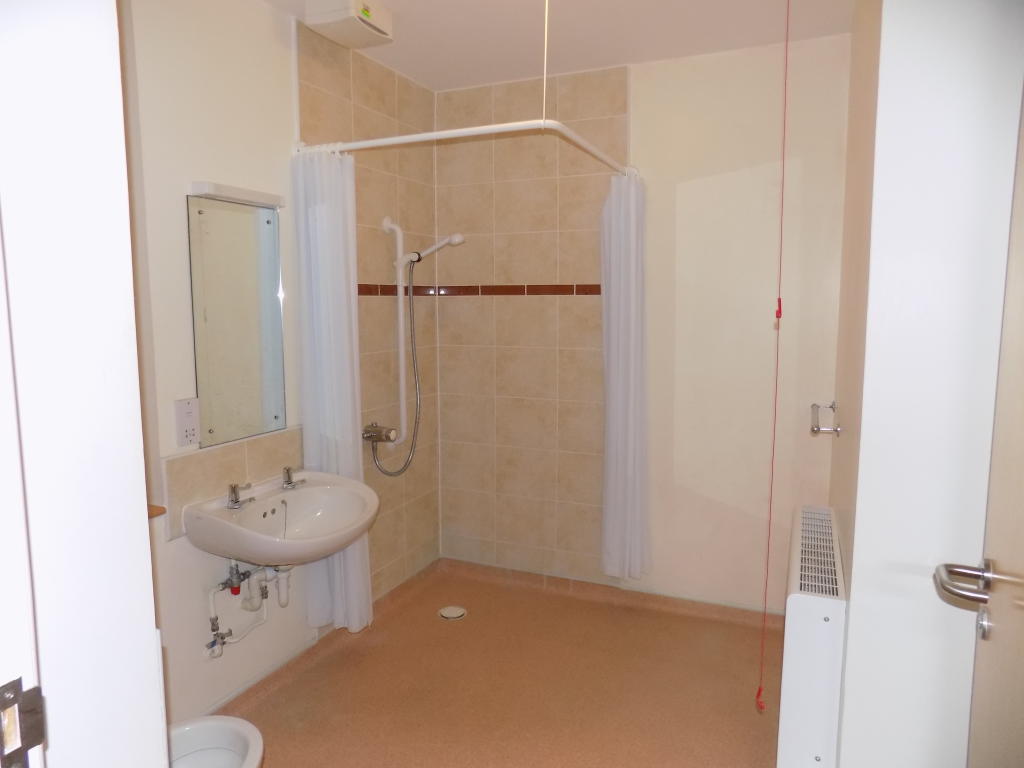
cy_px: 384
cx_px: 512
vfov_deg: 58.9
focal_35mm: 23
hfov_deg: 73.9
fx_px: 680
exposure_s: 1/30
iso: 200
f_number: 3.1
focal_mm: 4
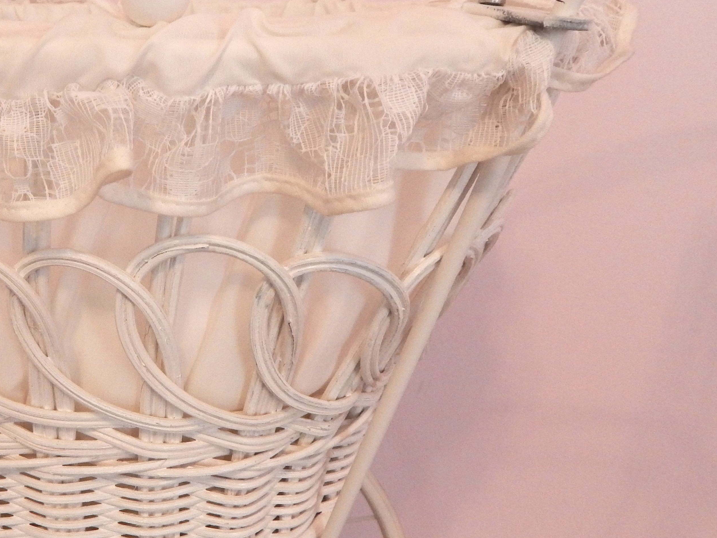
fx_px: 870
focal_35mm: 42
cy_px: 271
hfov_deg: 41.9
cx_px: 102
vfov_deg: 34.4
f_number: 3
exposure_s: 1/50
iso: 400
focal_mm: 4
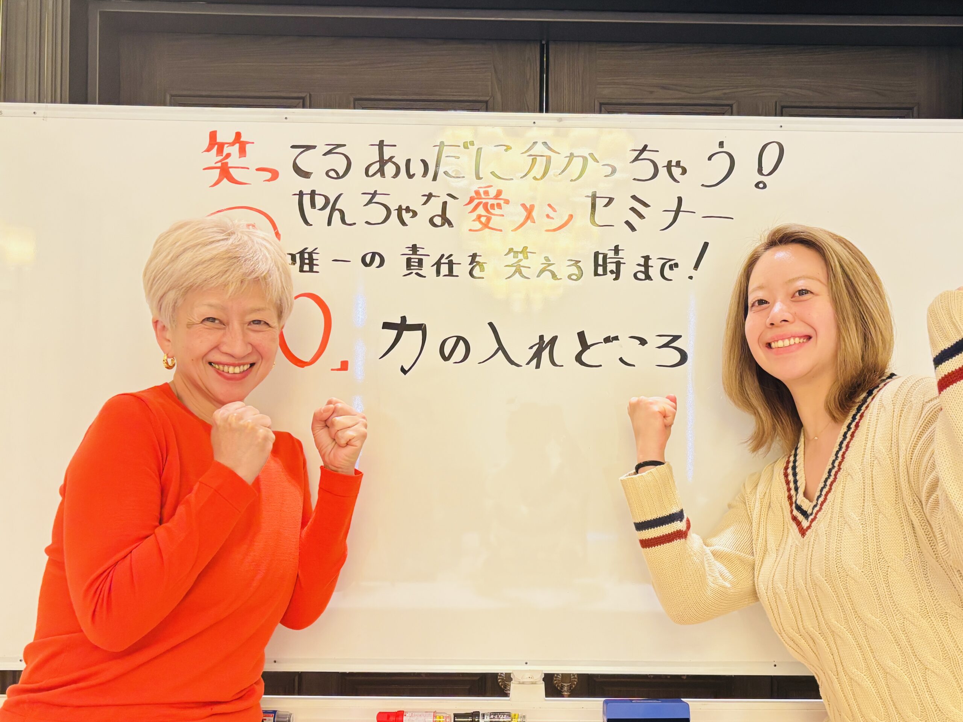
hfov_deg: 67.3
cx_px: 482
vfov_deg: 53.1
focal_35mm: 26
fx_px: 723
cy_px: 361
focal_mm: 5.96
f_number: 1.6
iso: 250
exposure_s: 1/60
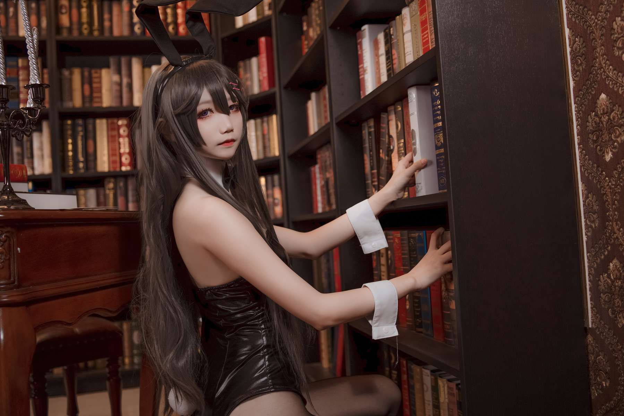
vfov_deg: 37.9
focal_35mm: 35
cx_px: 312
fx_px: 607
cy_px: 208
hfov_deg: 54.4
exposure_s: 1/30
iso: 200
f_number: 2.8
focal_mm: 35
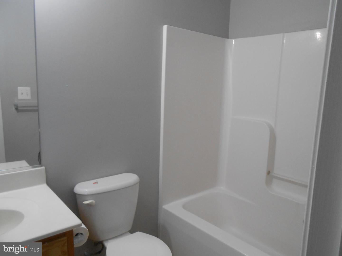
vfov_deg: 53.1
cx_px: 171
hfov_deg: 67.3
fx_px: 257
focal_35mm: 26
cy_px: 128
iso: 320
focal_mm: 4.6
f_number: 3.5
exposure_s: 1/30
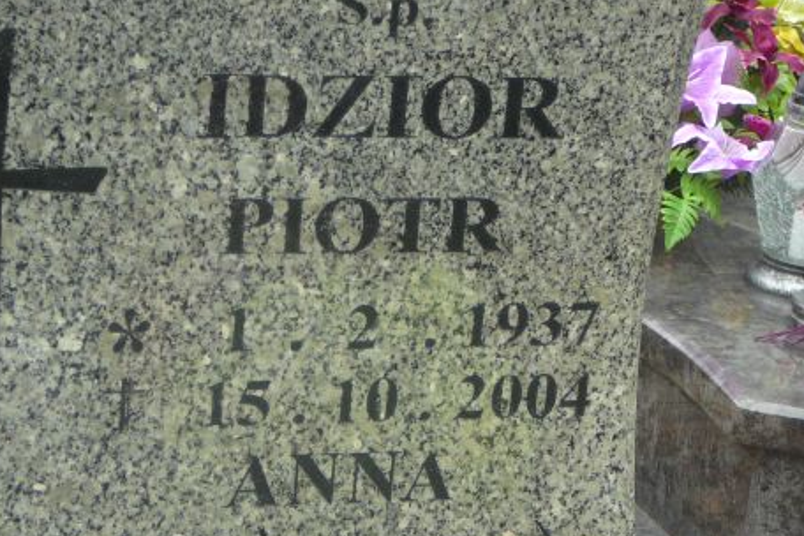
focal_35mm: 127
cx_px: 326
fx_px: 2836
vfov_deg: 10.8
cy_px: 388
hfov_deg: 16.1
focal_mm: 13
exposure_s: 1/30
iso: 100
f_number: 3.8
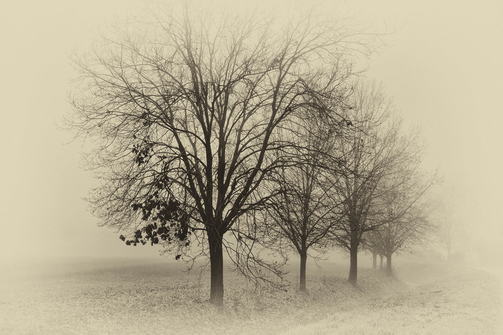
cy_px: 168
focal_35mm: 36
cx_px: 252
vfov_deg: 36.9
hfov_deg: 53.1
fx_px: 503
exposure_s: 1/160
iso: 100
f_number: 8
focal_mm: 24
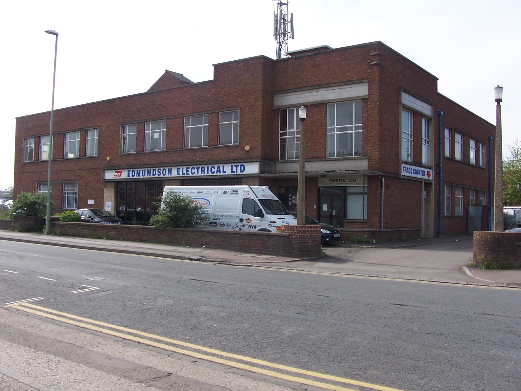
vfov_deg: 40.7
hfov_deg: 52.6
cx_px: 260
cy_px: 196
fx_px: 527
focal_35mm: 35
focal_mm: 6
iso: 80
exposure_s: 1/500
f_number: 4
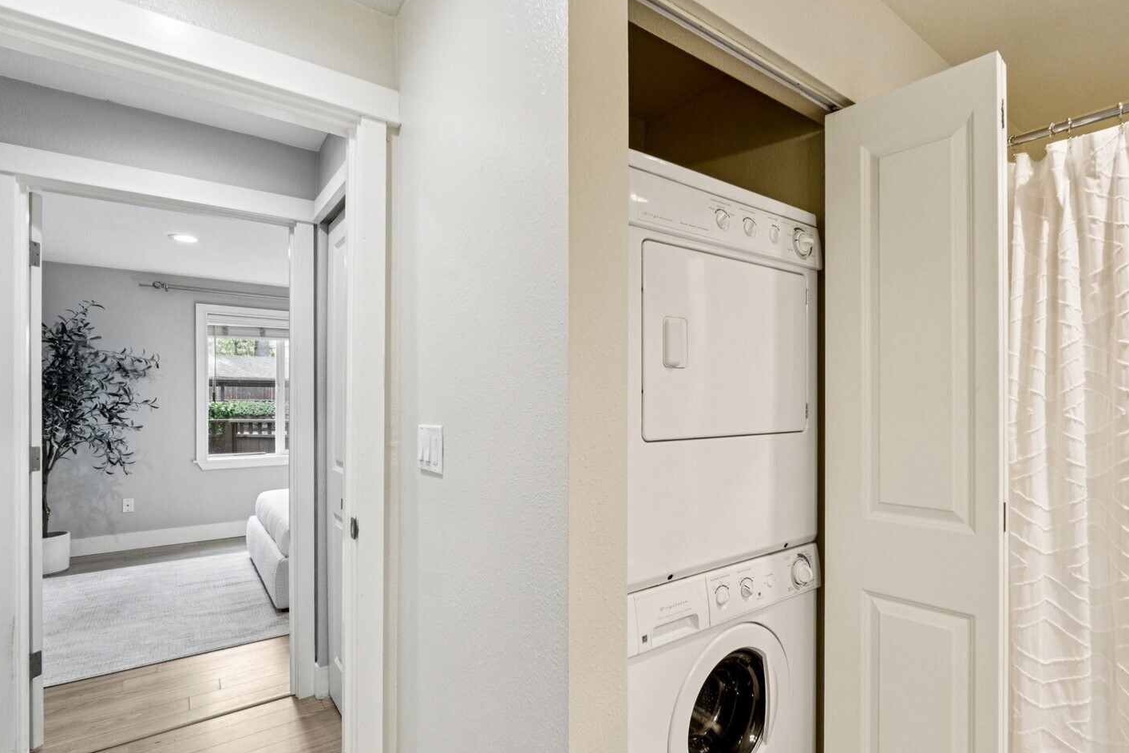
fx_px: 565
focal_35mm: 18
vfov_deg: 67.3
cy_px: 407
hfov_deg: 89.6
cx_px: 634
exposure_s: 1/6
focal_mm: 10
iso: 200
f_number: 9
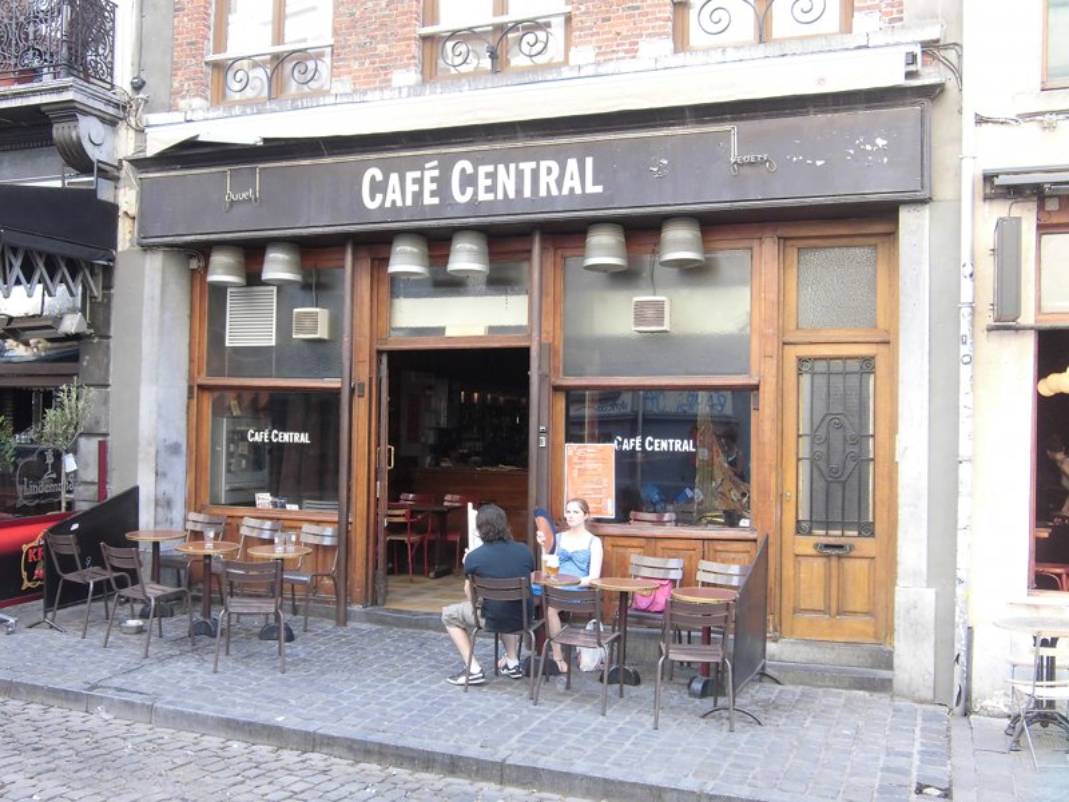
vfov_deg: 39.7
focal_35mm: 36
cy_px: 401
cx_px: 534
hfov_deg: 51.4
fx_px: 1112
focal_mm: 6.4
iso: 100
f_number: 3.1
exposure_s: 1/60
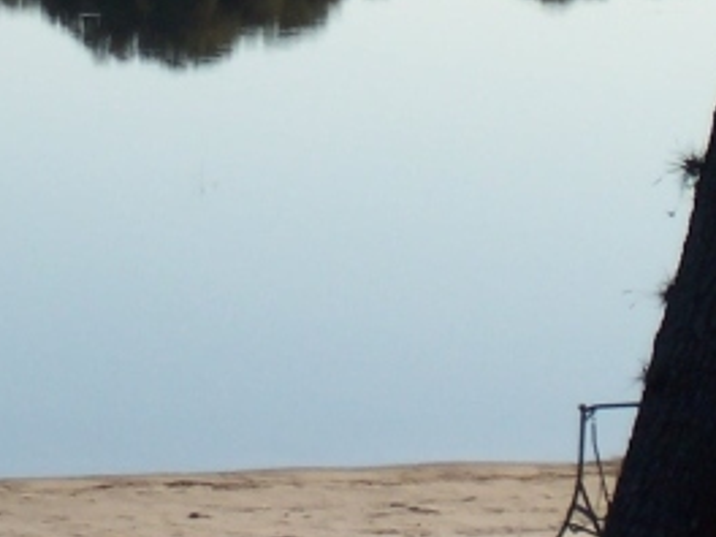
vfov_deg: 4.4
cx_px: 320
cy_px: 144
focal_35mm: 336
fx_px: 6950
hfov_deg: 5.9
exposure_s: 1/500
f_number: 4.8
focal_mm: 16.8
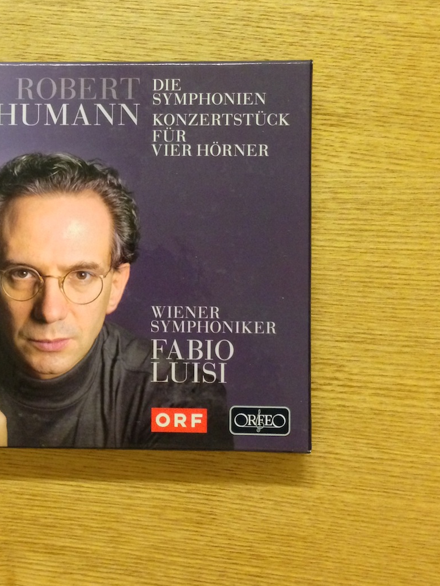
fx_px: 865
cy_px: 256
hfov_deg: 28.3
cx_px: 134
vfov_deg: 37.4
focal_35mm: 51
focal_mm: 4.13
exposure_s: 1/15
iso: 500
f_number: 2.4
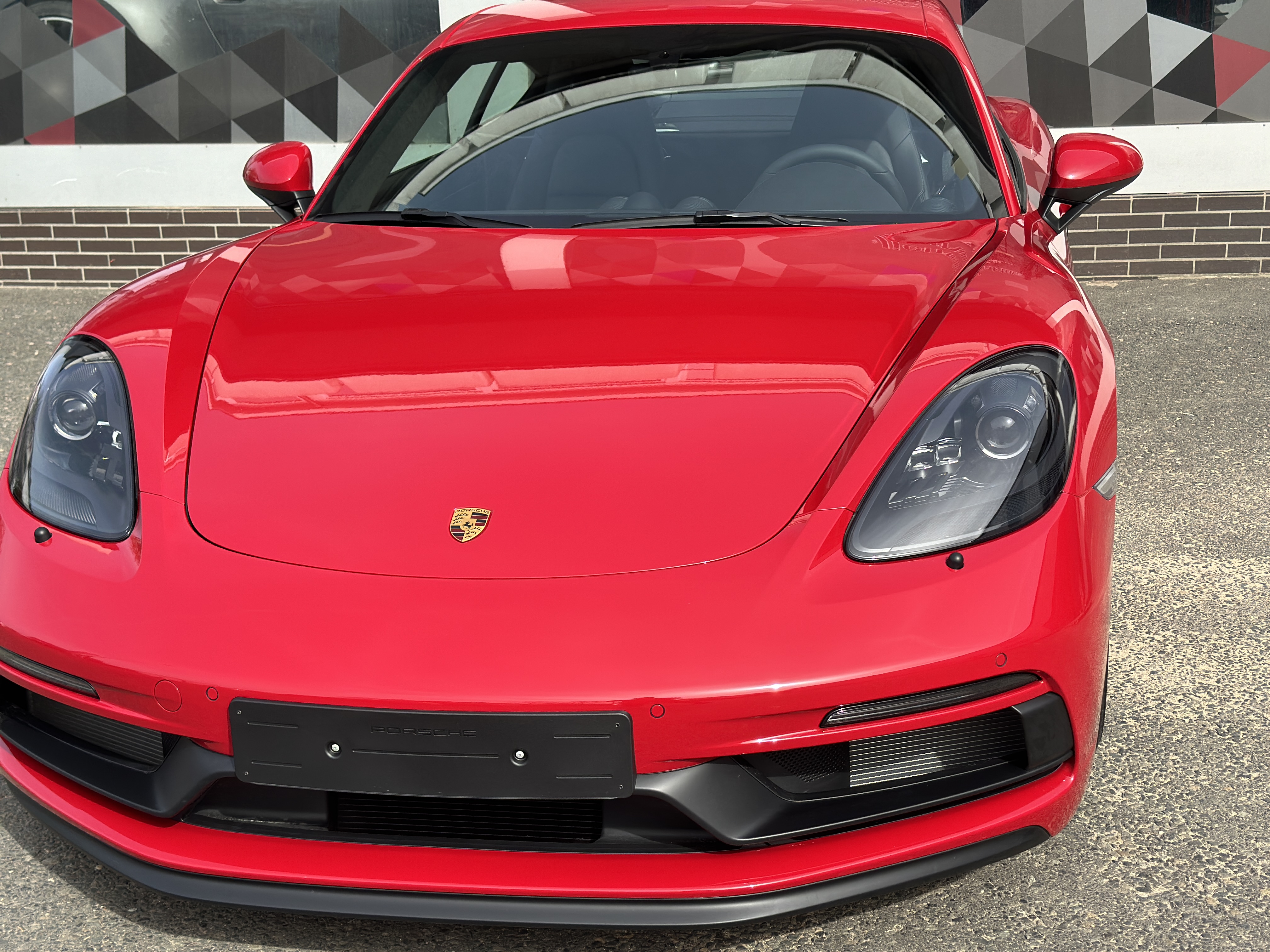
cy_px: 476
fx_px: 1761
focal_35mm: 48
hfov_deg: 39.7
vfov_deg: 30.3
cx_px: 635
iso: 100
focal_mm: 6.86
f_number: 1.78
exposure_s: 1/1916
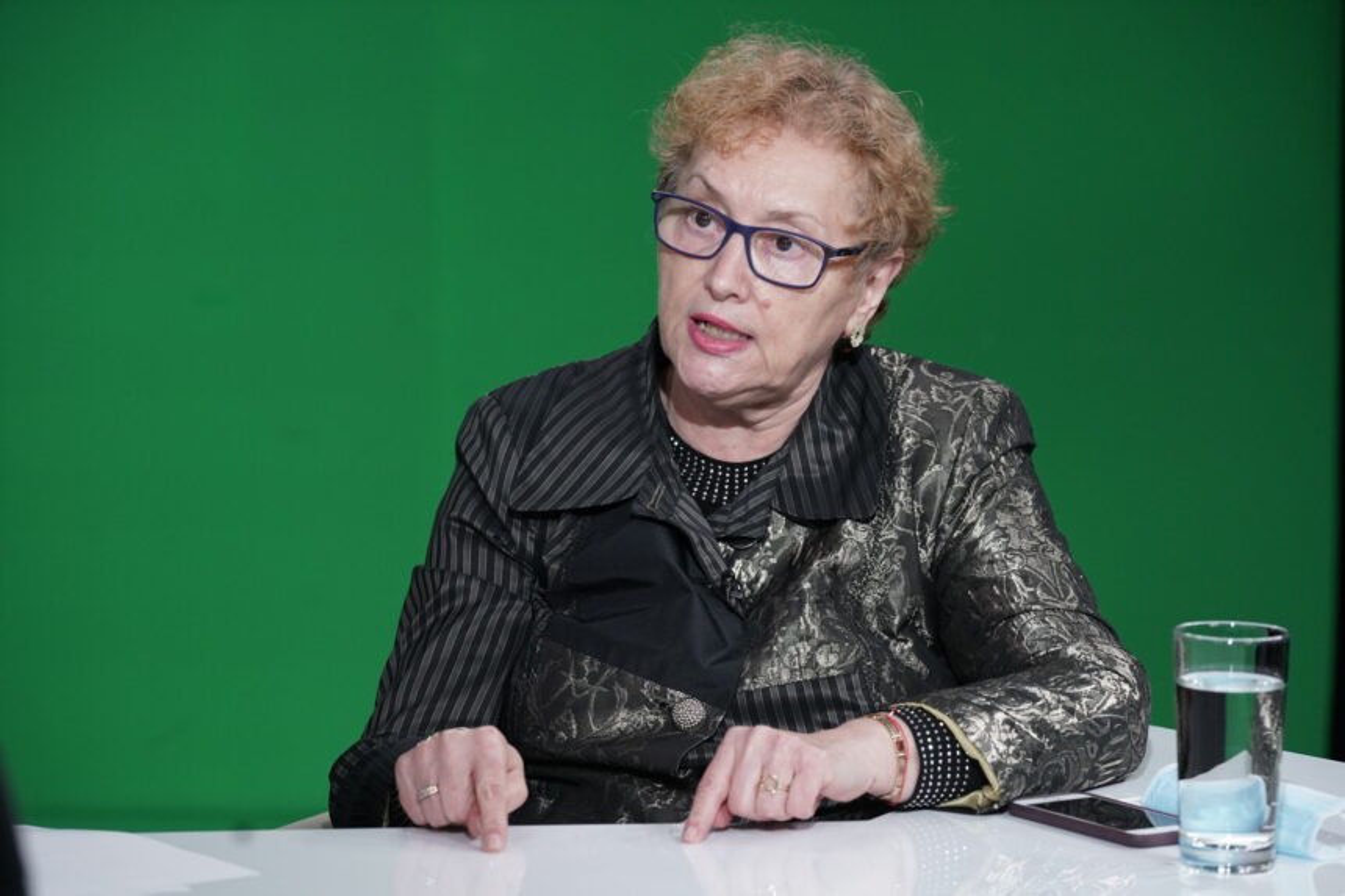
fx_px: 4893
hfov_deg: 15.7
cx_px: 672
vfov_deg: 10.5
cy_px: 448
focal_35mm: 131
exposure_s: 1/320
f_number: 5
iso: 2500
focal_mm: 131
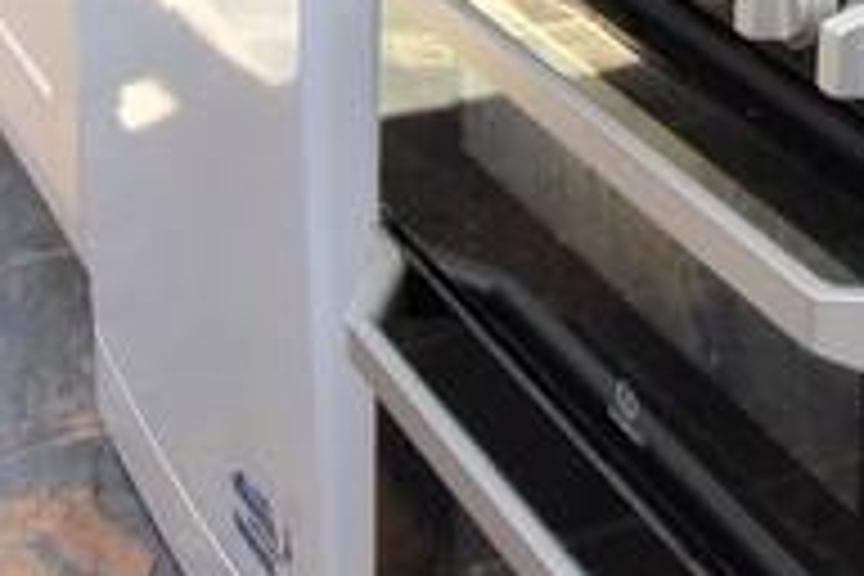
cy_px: -718
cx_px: 387
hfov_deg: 25.3
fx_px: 1920
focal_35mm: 80
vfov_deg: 13.5
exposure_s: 1/125
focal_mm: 10
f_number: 5.6
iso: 360
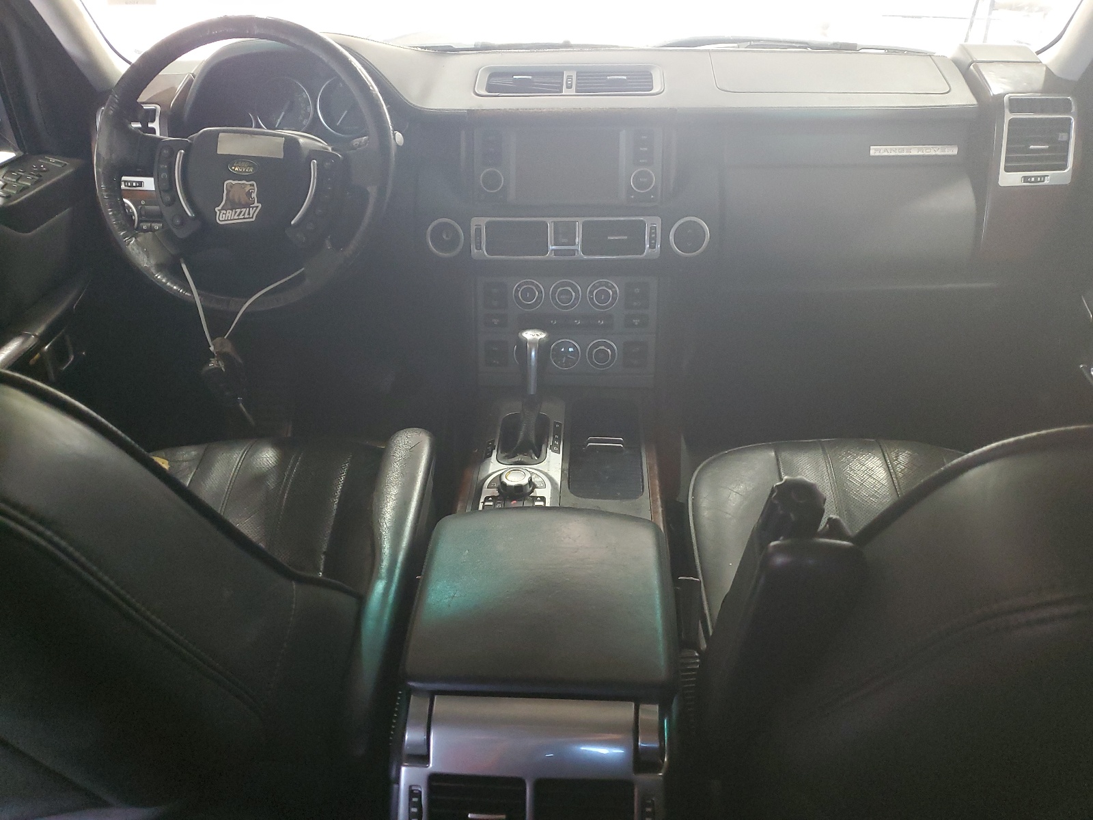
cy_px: 410
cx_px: 546
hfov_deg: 67.3
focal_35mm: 26
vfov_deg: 53.1
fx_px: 821
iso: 291
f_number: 1.5
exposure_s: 1/40
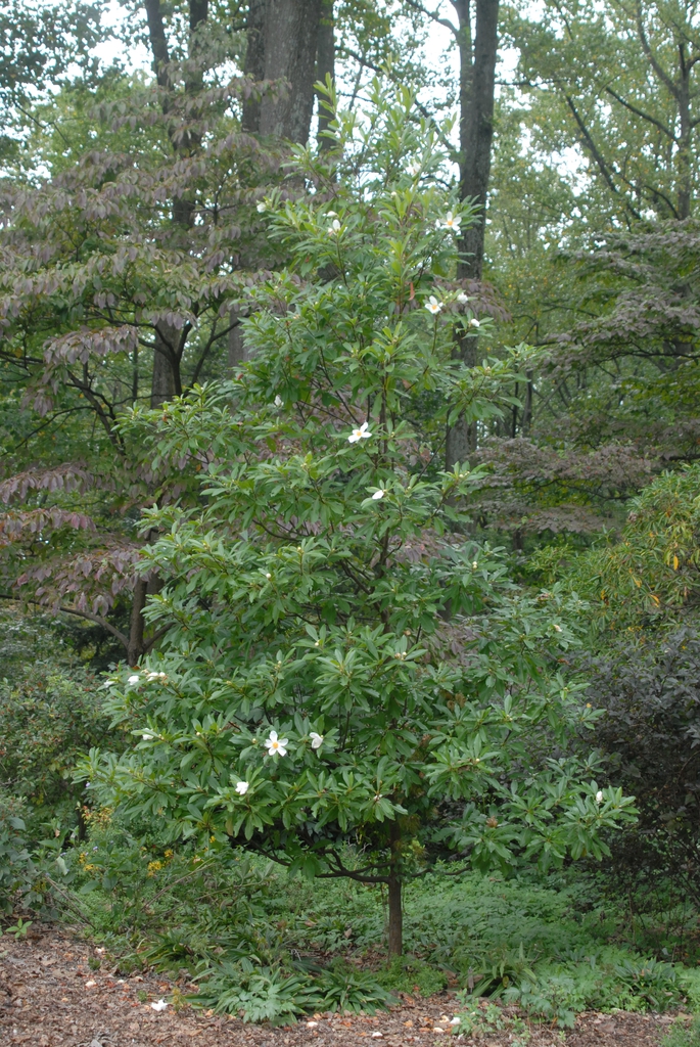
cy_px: 524
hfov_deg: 25.8
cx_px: 350
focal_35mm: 52
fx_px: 1528
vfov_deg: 37.8
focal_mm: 35
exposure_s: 1/90
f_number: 5
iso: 400
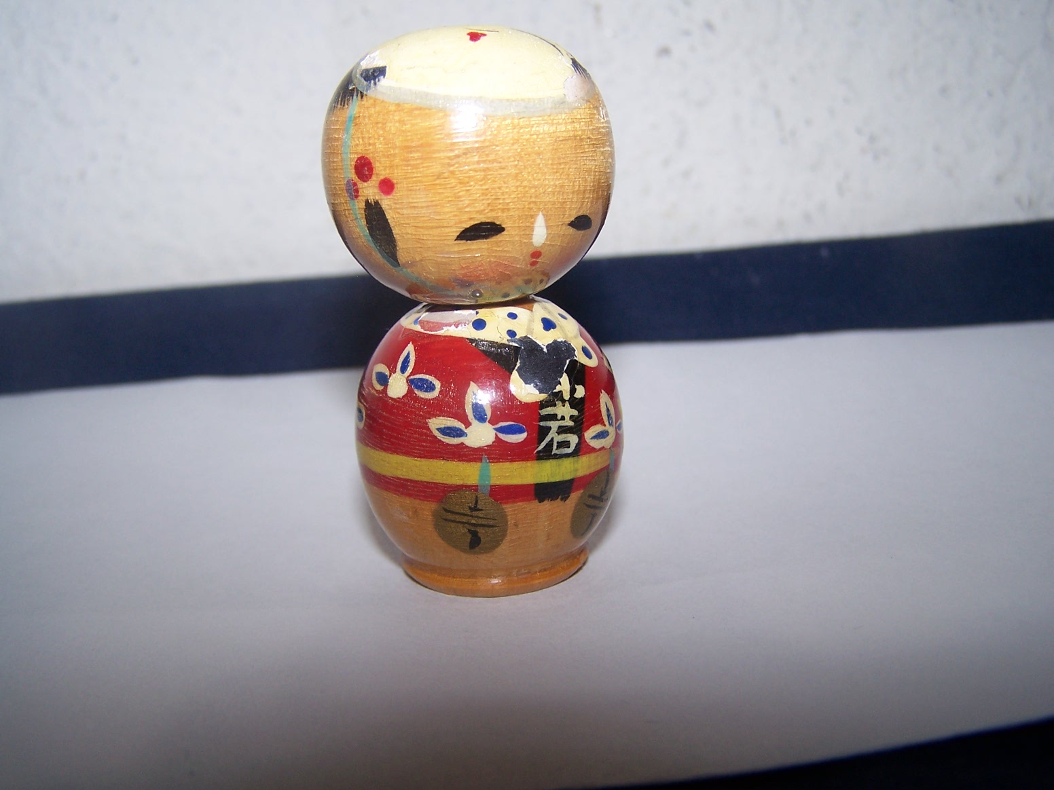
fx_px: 1157
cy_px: 395
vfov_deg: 37.7
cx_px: 527
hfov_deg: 49.0
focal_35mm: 38
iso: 80
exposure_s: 1/60
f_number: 2.8
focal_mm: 6.3
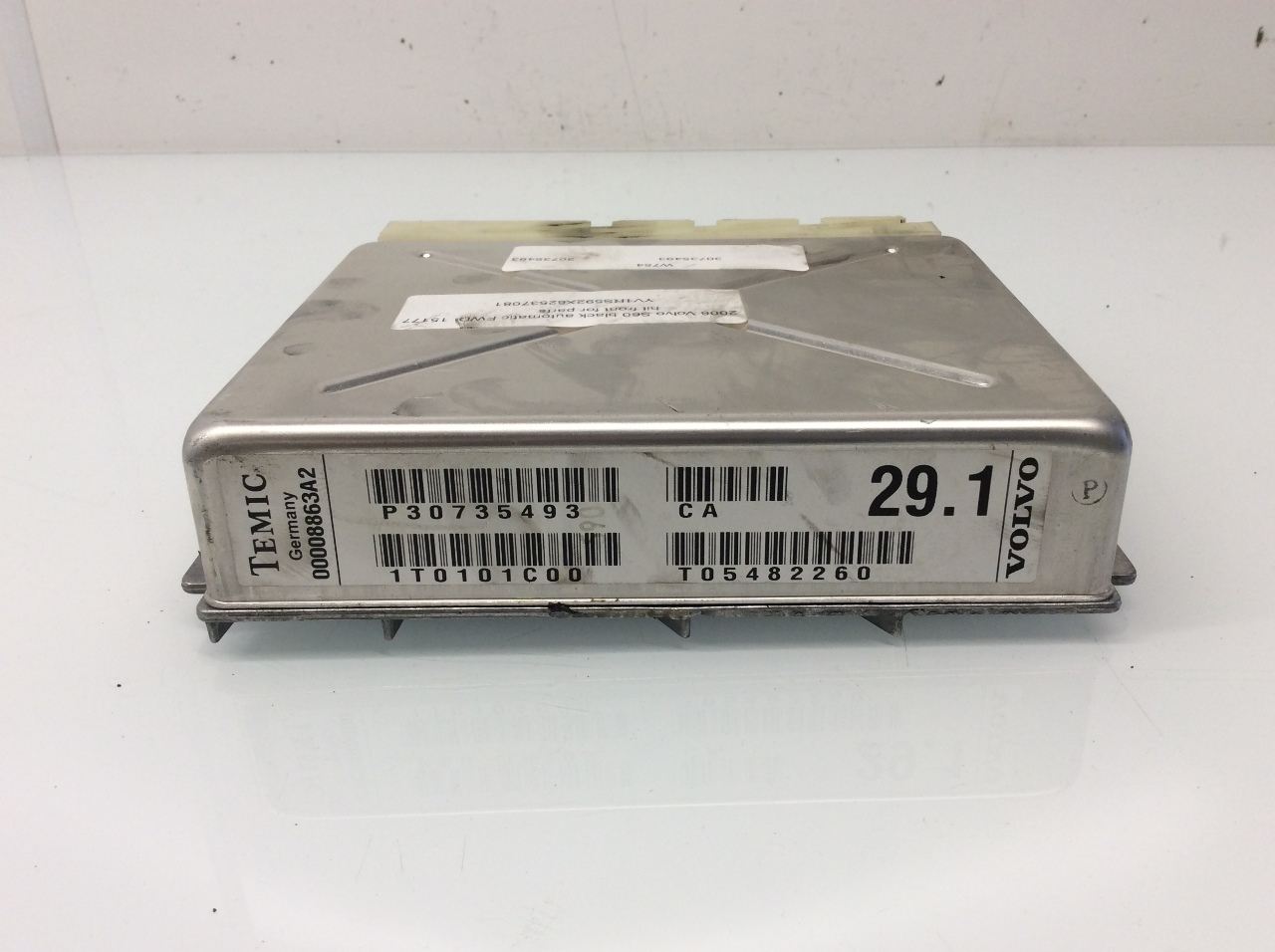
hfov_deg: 56.9
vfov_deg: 44.1
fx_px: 1177
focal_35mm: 32
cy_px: 476
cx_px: 638
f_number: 2.4
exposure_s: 1/60
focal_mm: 3.3
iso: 32
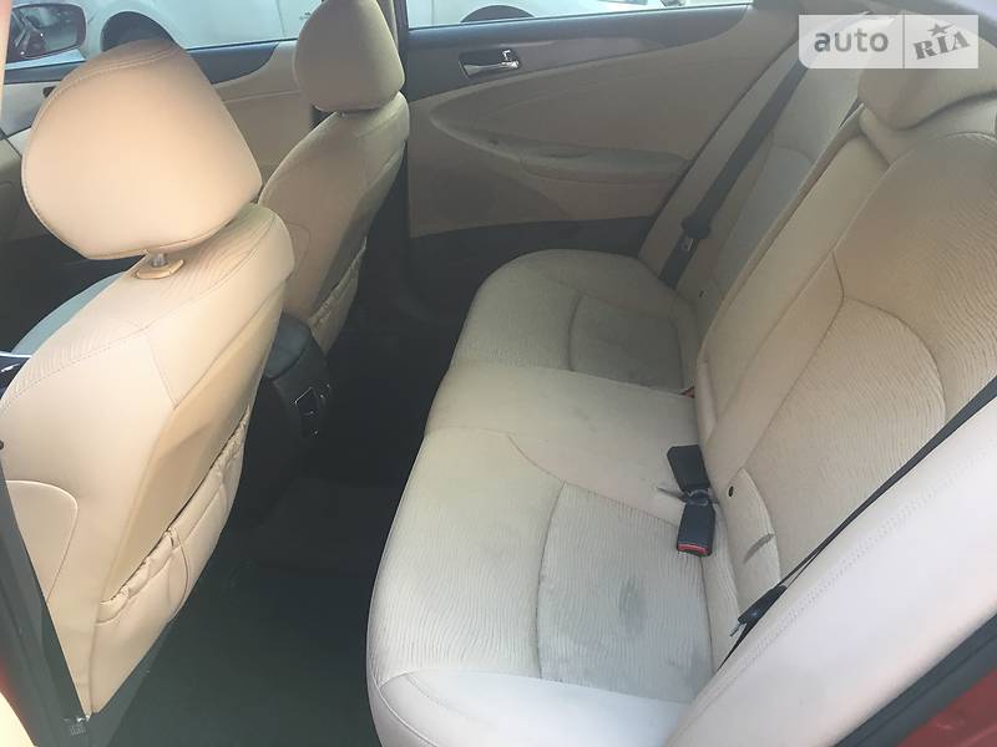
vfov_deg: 48.2
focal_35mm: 29
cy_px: 374
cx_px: 498
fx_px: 835
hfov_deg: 61.7
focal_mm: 4.2
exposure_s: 1/33
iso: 40
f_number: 2.2
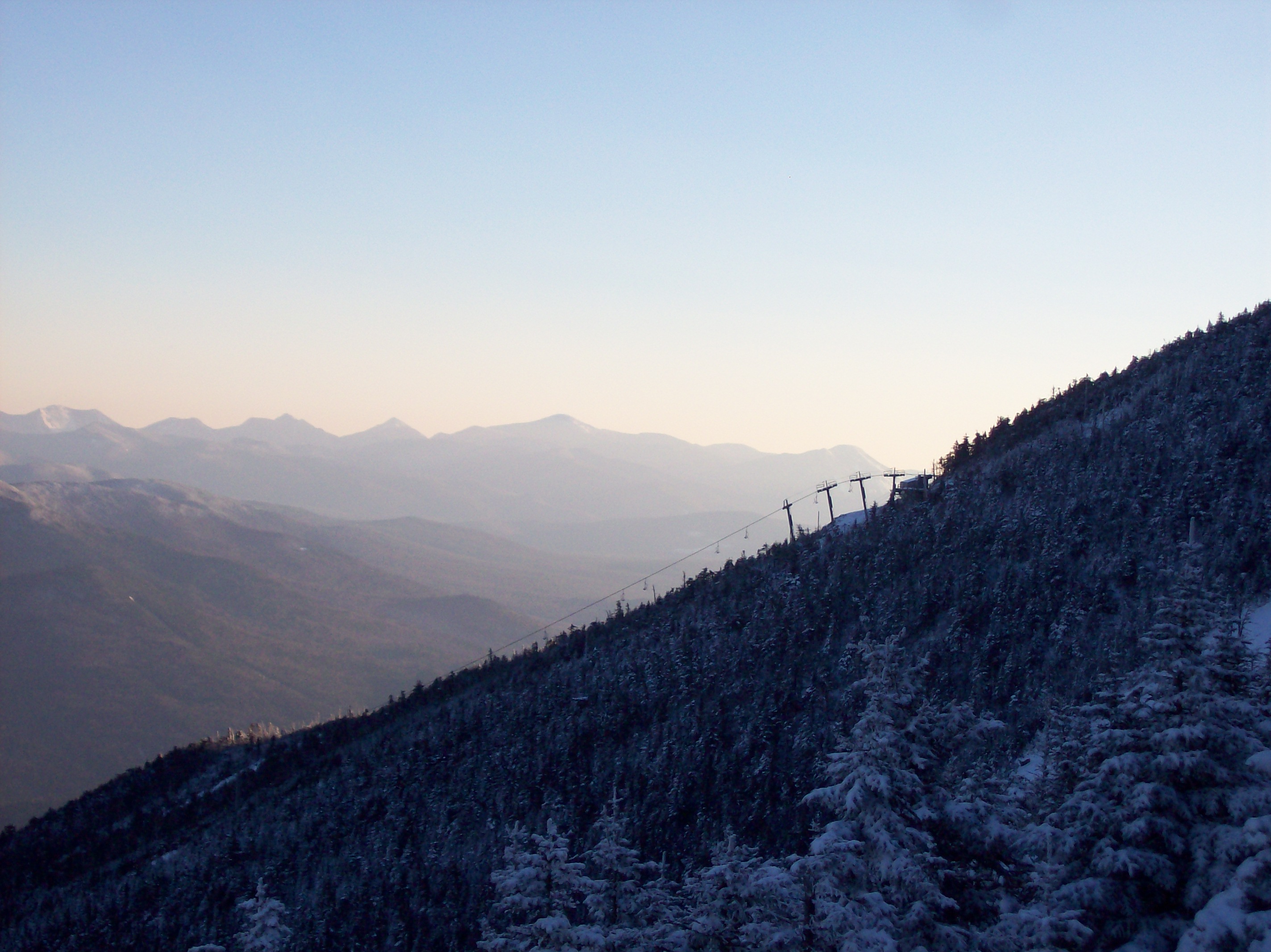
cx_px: 636
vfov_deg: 21.0
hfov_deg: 27.8
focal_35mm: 70
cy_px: 476
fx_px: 2569
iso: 80
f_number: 3.8
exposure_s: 1/723
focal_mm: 11.6
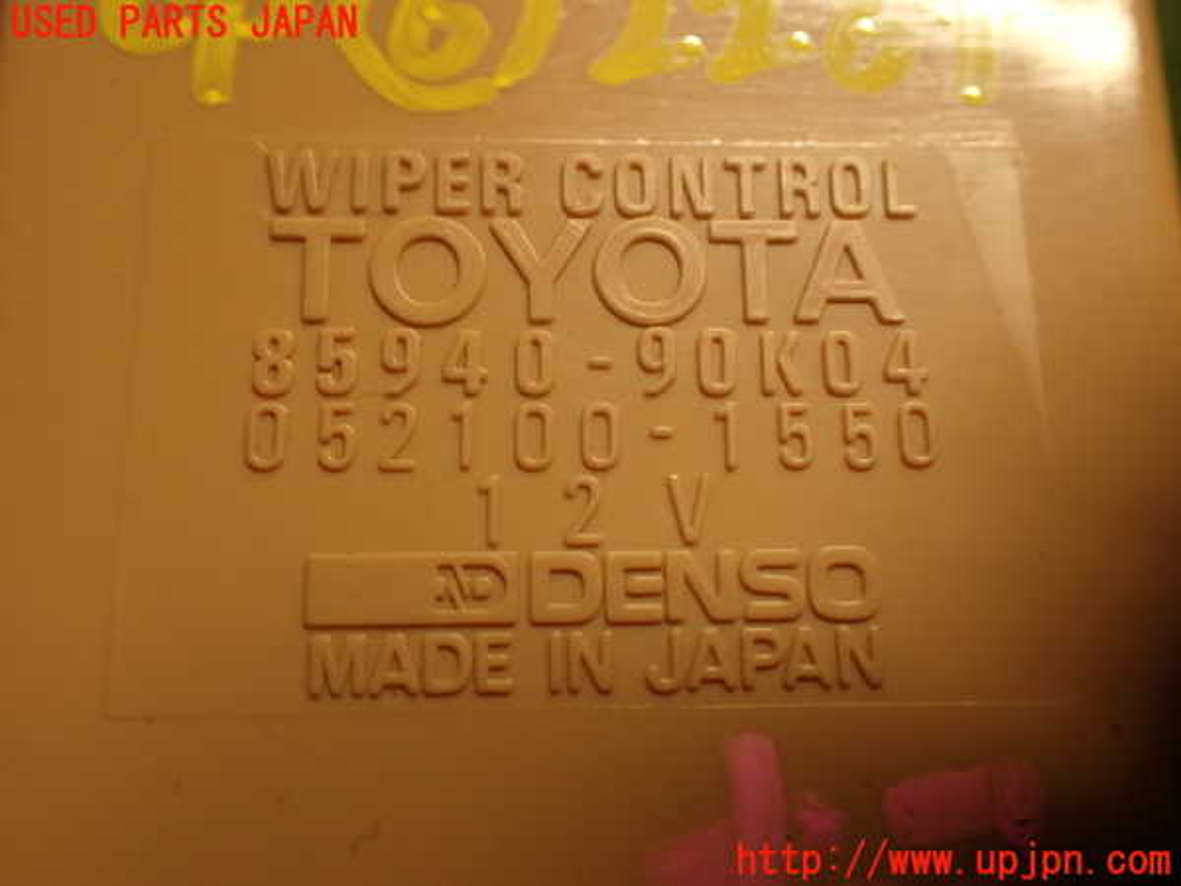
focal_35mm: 32
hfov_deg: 56.8
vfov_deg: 44.2
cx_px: 590
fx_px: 1092
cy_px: 443
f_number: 2.4
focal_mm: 5.79
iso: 250
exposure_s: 1/30
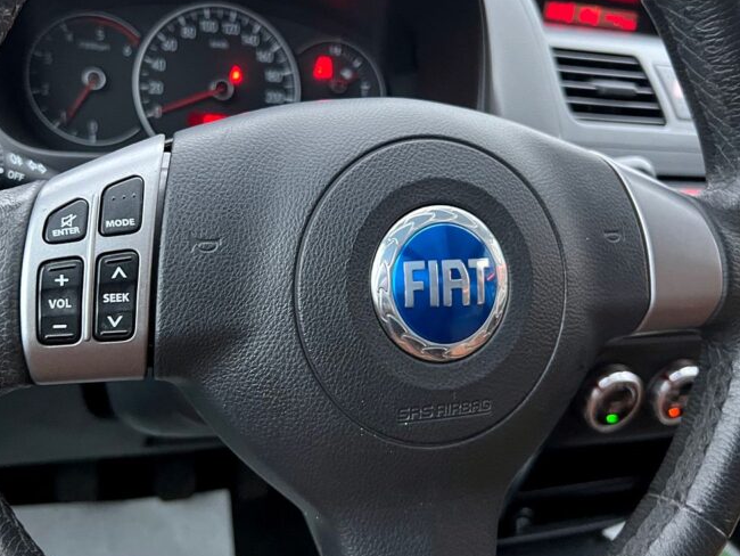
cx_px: 286
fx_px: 684
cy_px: 259
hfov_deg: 56.2
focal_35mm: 32
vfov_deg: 44.2
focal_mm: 5.7
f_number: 1.5
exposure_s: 1/33
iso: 400
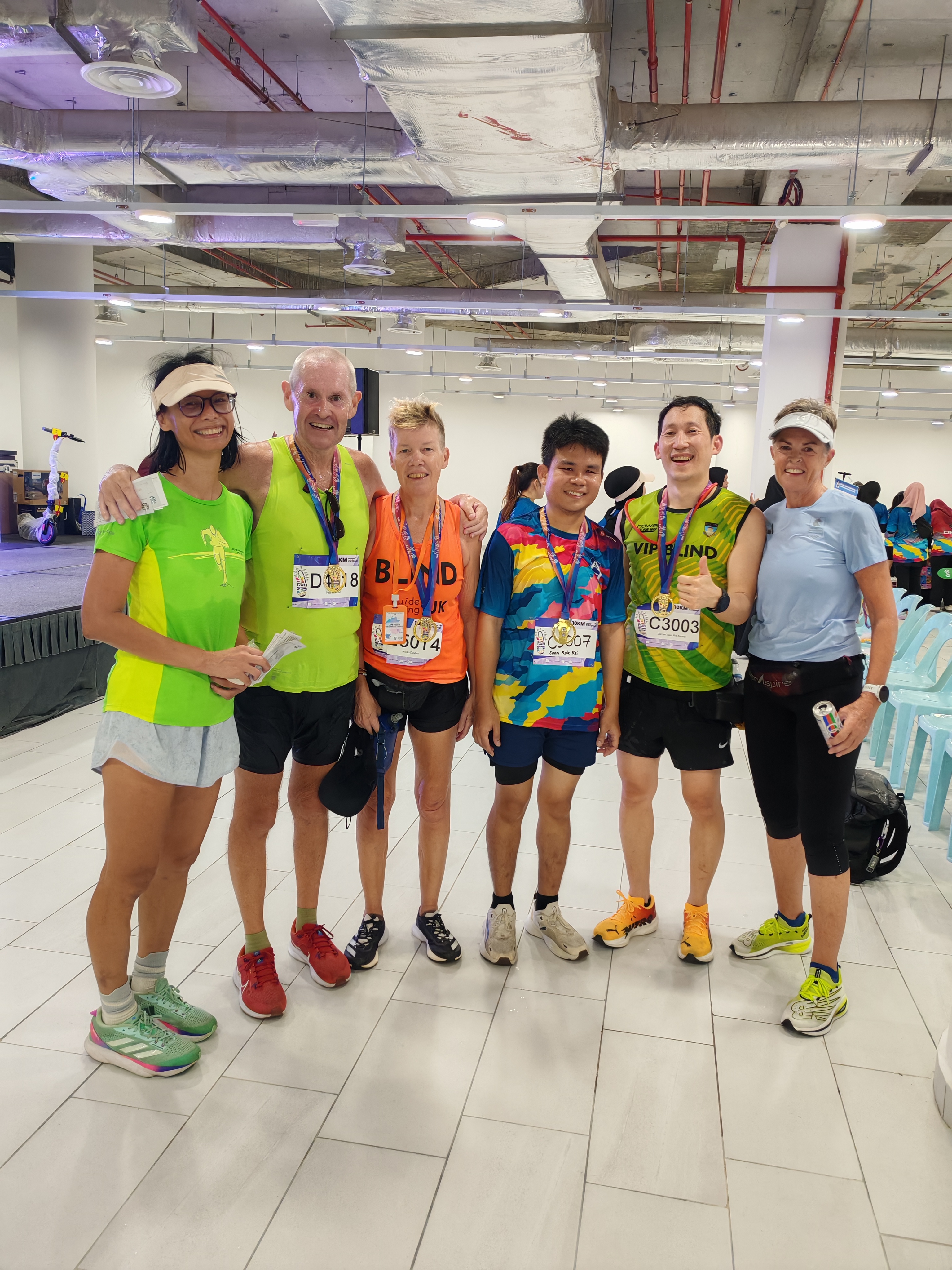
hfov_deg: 51.4
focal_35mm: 27
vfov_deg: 65.3
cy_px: 635
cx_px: 476
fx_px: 990
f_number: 1.95
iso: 500
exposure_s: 1/100
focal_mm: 5.52
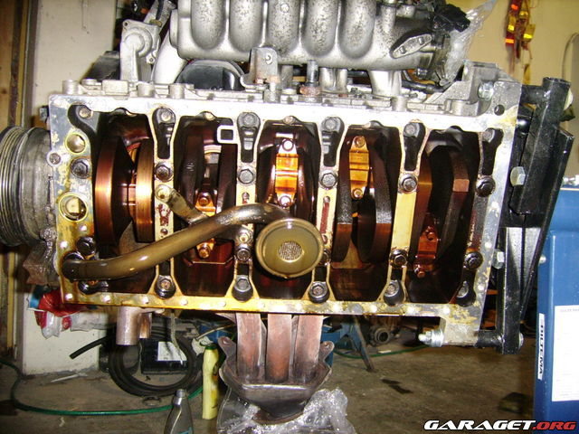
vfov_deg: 40.7
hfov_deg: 52.6
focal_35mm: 35
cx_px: 290
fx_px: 585
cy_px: 217
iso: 218
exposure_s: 1/30
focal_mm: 5.95
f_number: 2.8
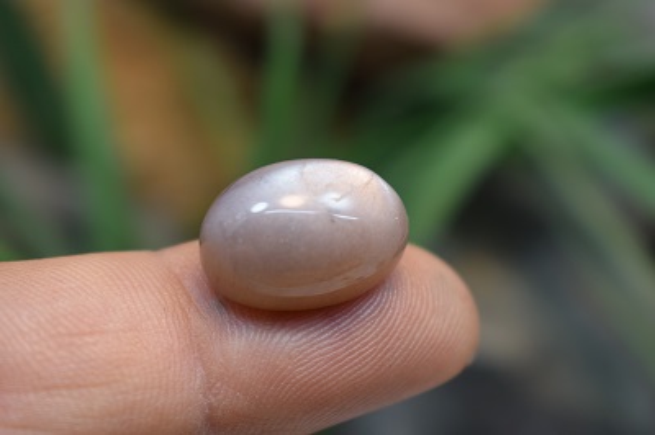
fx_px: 1500
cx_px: 328
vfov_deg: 16.5
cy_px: 218
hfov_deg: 24.6
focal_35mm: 82
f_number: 5.6
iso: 400
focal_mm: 55
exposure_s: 1/125
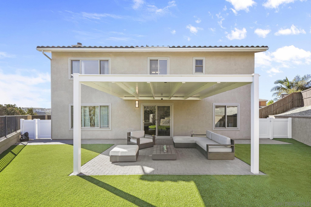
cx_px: 156
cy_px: 104
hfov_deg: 100.4
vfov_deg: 77.3
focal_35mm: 15
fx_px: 130
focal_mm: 10
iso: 100
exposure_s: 1/125
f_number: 8
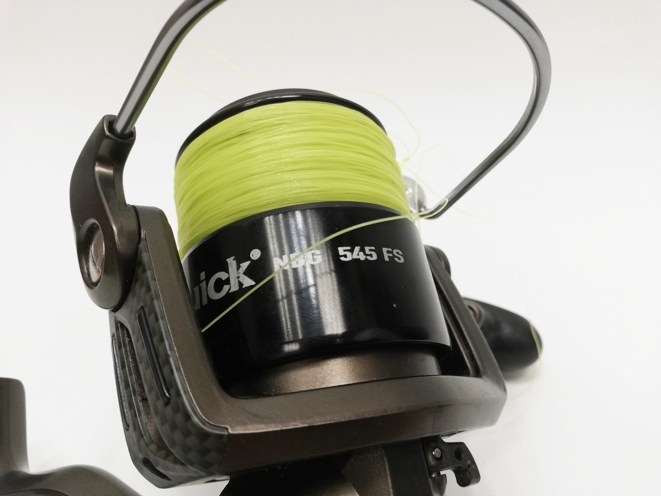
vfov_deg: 53.1
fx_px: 496
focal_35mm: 26
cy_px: 248
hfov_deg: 67.3
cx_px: 330
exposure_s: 1/50
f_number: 2.2
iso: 125
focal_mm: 3.81
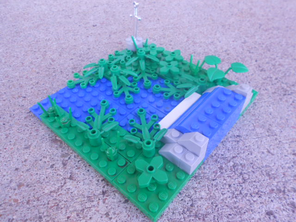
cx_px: 148
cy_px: 111
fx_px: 222
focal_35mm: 26
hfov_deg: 67.3
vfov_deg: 53.1
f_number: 3.2
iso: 80
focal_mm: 4.6
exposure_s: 1/60
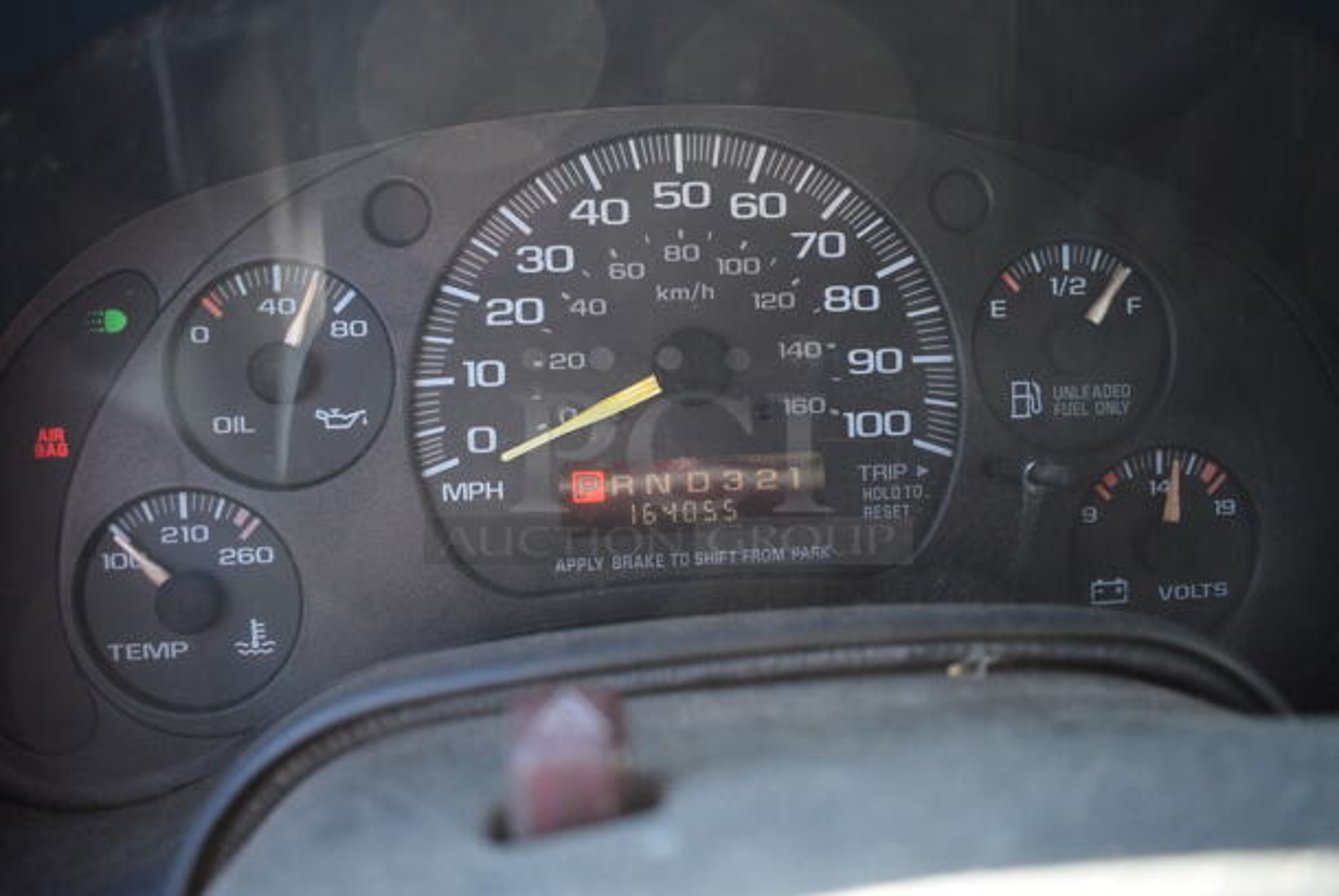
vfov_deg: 41.8
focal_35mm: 32
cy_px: 448
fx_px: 1173
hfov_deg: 59.4
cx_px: 670
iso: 800
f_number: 3.8
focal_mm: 21
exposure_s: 1/160
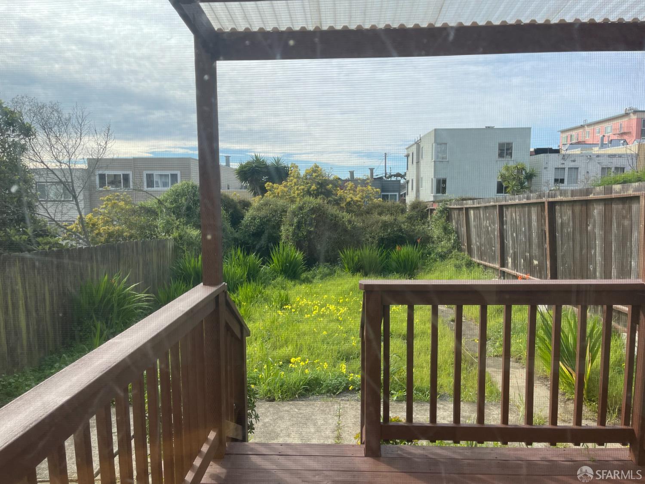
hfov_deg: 69.4
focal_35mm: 25
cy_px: 242
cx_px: 322
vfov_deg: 54.9
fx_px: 466
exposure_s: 1/1739
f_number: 1.6
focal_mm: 5.1
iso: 32
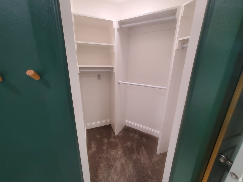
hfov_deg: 106.2
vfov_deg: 89.9
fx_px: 91
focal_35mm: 13
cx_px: 122
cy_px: 91
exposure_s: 1/60
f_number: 2.2
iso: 200
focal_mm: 1.8
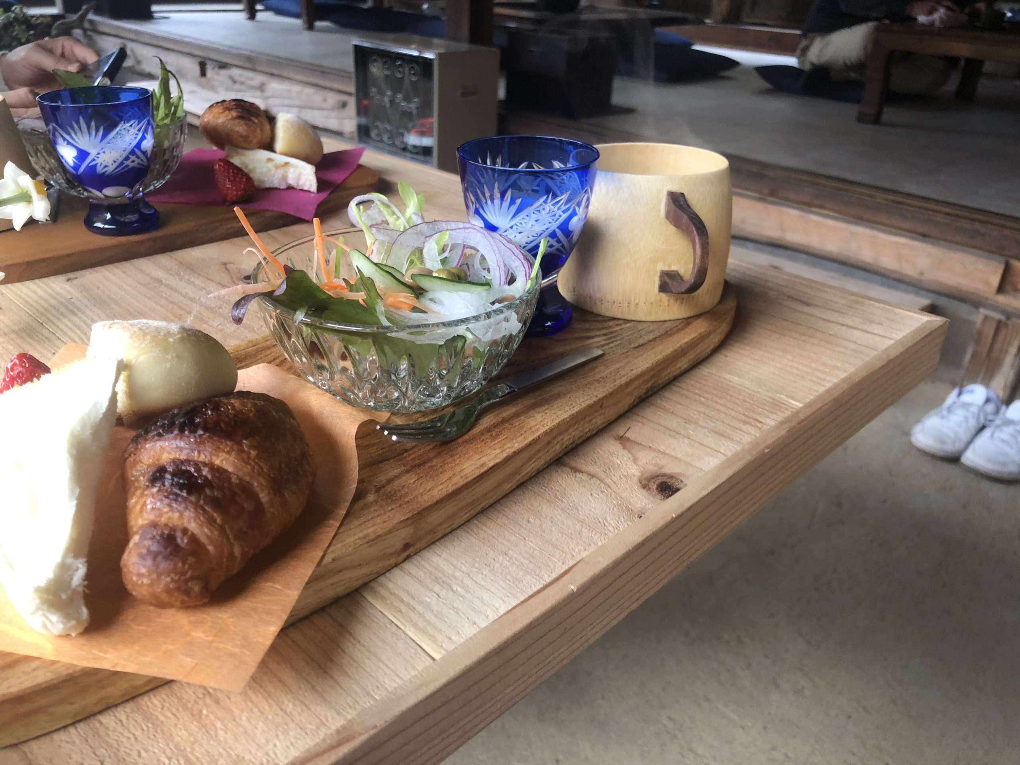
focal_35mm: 28
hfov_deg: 63.4
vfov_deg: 49.7
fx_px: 825
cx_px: 510
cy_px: 382
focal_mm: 3.99
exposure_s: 1/30
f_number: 1.8
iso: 25
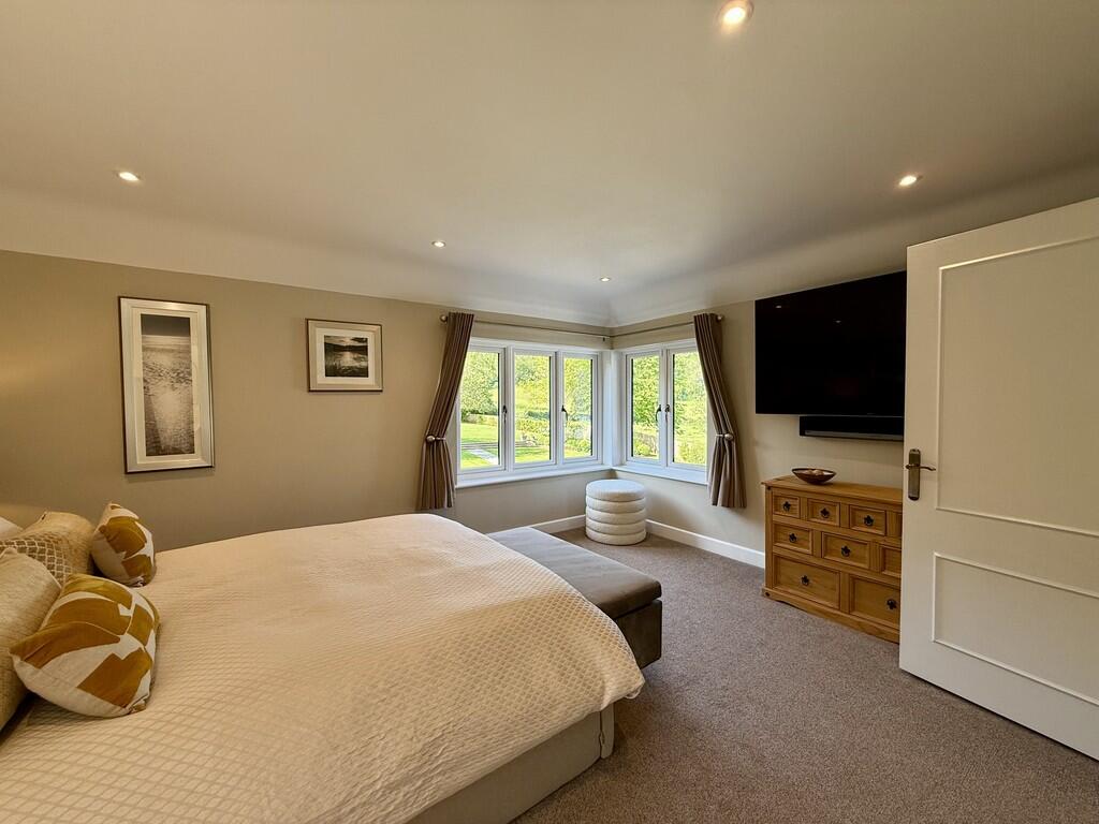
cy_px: 412
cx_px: 550
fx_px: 444
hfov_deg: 102.1
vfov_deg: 85.7
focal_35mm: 14
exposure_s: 1/105
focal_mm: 2.22
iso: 50
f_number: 2.2
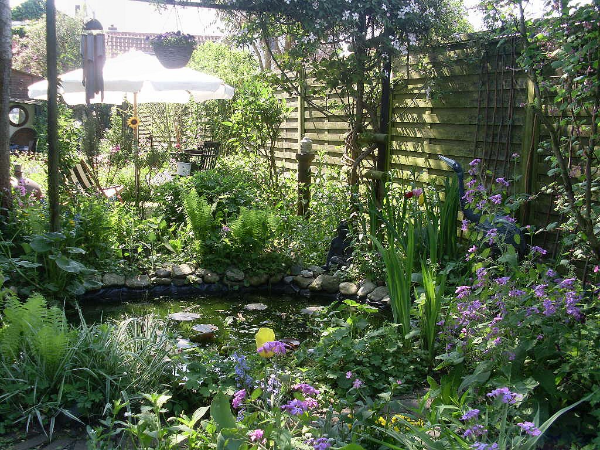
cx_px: 300
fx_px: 659
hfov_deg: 49.0
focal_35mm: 38
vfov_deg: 37.7
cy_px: 225
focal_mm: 6.3
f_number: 3
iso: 80
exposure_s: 1/250
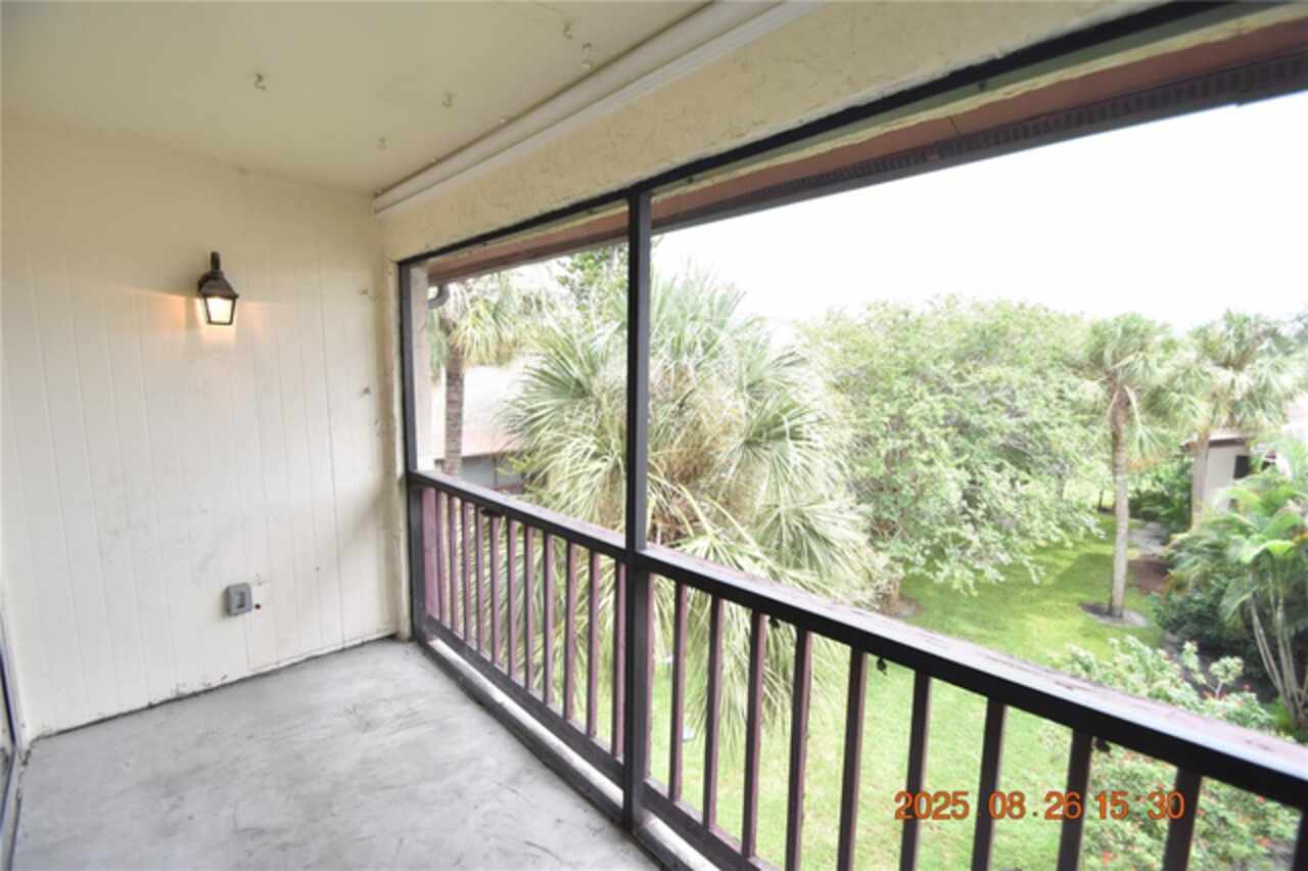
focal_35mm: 15
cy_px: 436
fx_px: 545
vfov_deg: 77.3
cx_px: 654
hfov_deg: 100.4
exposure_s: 1/500
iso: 800
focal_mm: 10
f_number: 3.5
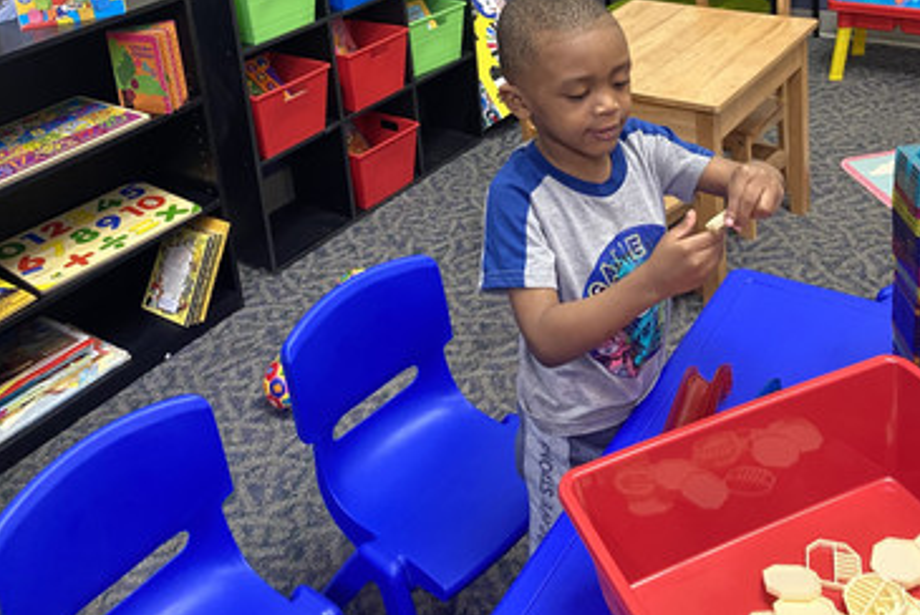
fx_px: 946
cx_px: 470
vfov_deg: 32.8
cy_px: -10
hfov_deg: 51.8
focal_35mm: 37
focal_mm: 4.25
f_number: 1.8
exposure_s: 1/60
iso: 160
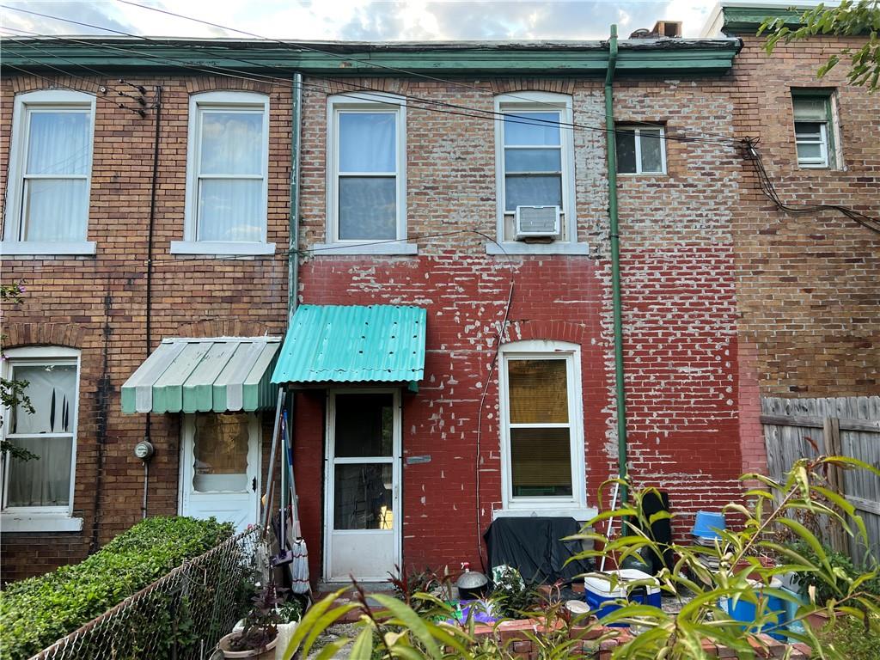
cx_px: 440
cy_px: 330
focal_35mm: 26
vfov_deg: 53.1
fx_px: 661
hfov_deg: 67.3
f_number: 1.5
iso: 40
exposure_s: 1/160
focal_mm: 5.7
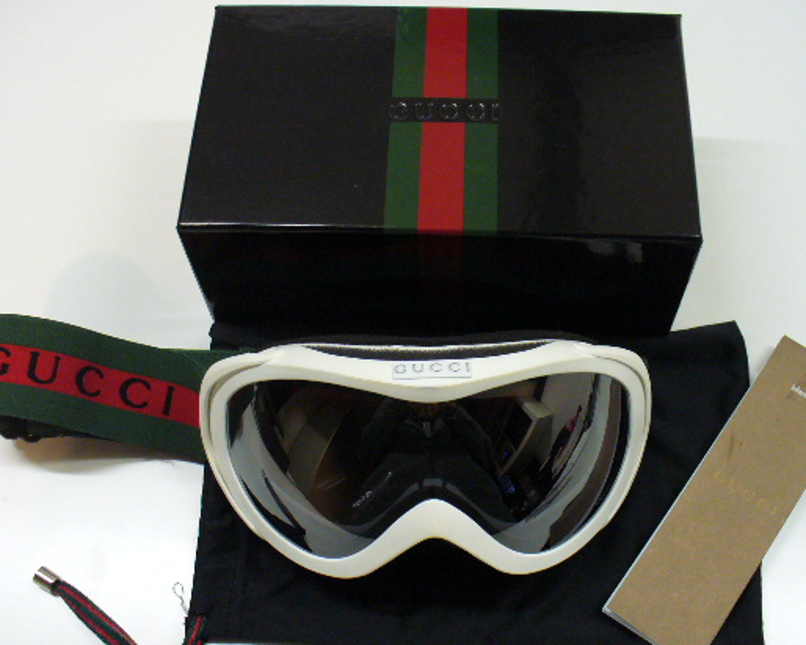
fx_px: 1073
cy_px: 330
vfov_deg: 33.4
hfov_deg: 41.1
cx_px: 439
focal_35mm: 45
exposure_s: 1/25
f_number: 2.8
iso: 200
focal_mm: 6.1
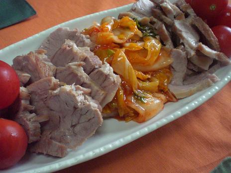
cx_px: 116
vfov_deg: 37.7
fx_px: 254
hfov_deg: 49.0
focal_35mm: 38
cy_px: 86
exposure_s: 1/80
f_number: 3.1
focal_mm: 6.3
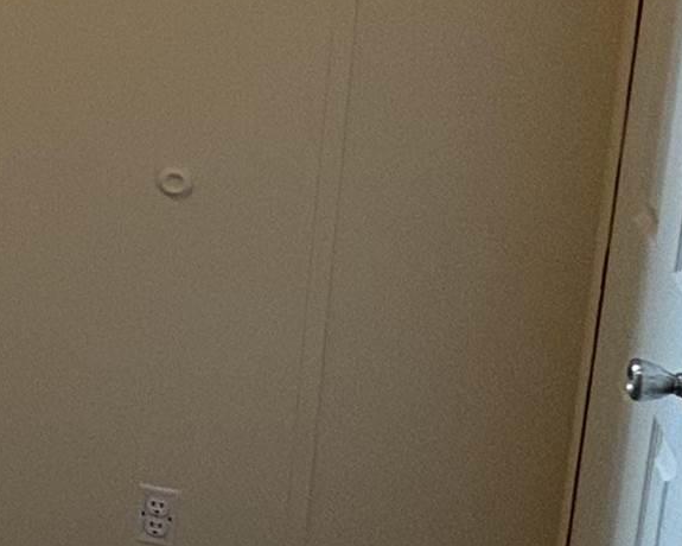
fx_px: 1473
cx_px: -576
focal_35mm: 73
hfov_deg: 19.1
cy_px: 44
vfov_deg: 20.5
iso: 125
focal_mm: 2.22
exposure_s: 1/60
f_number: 2.2
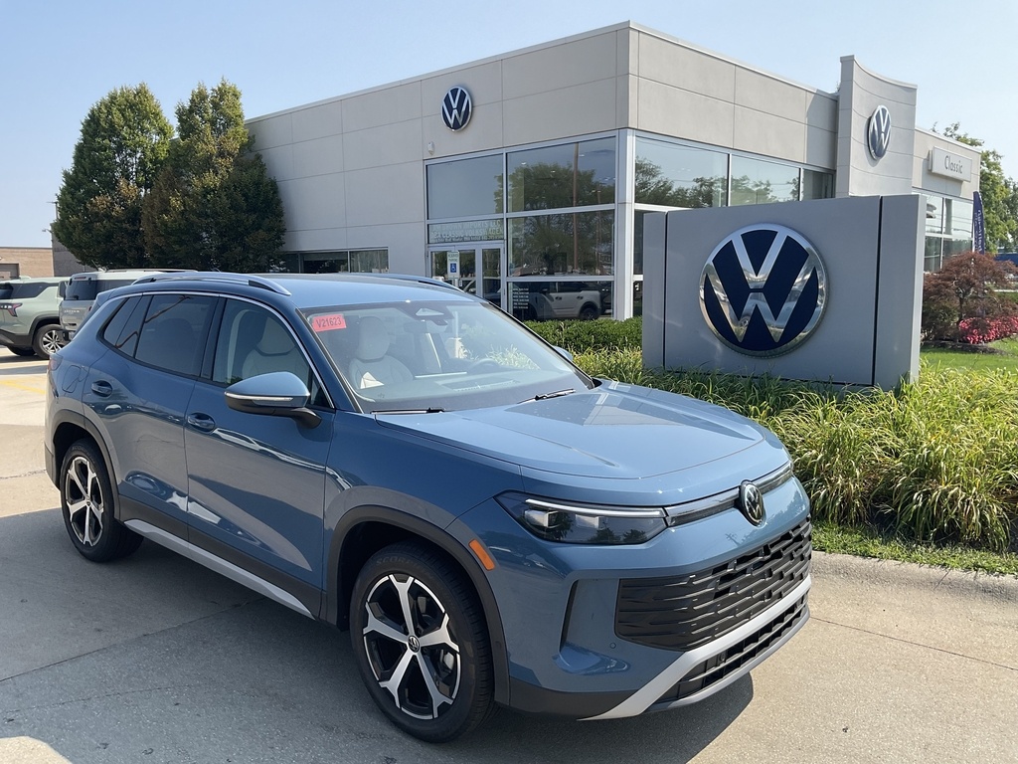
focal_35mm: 29
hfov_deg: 61.7
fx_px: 853
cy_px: 382
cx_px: 509
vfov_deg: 48.2
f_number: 1.8
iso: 16
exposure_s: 1/1168
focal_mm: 3
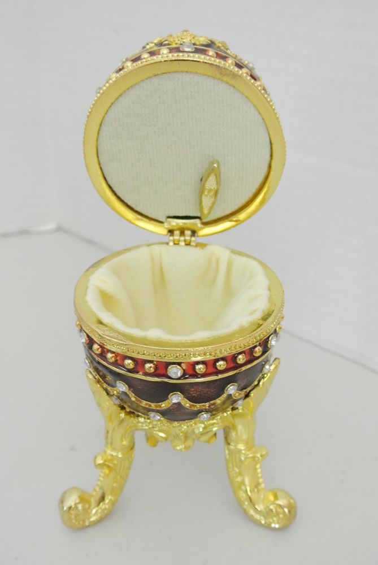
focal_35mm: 44
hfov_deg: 30.6
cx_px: 189
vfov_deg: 44.5
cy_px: 282
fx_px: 691
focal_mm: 16.3
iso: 800
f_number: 4.2
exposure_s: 1/30
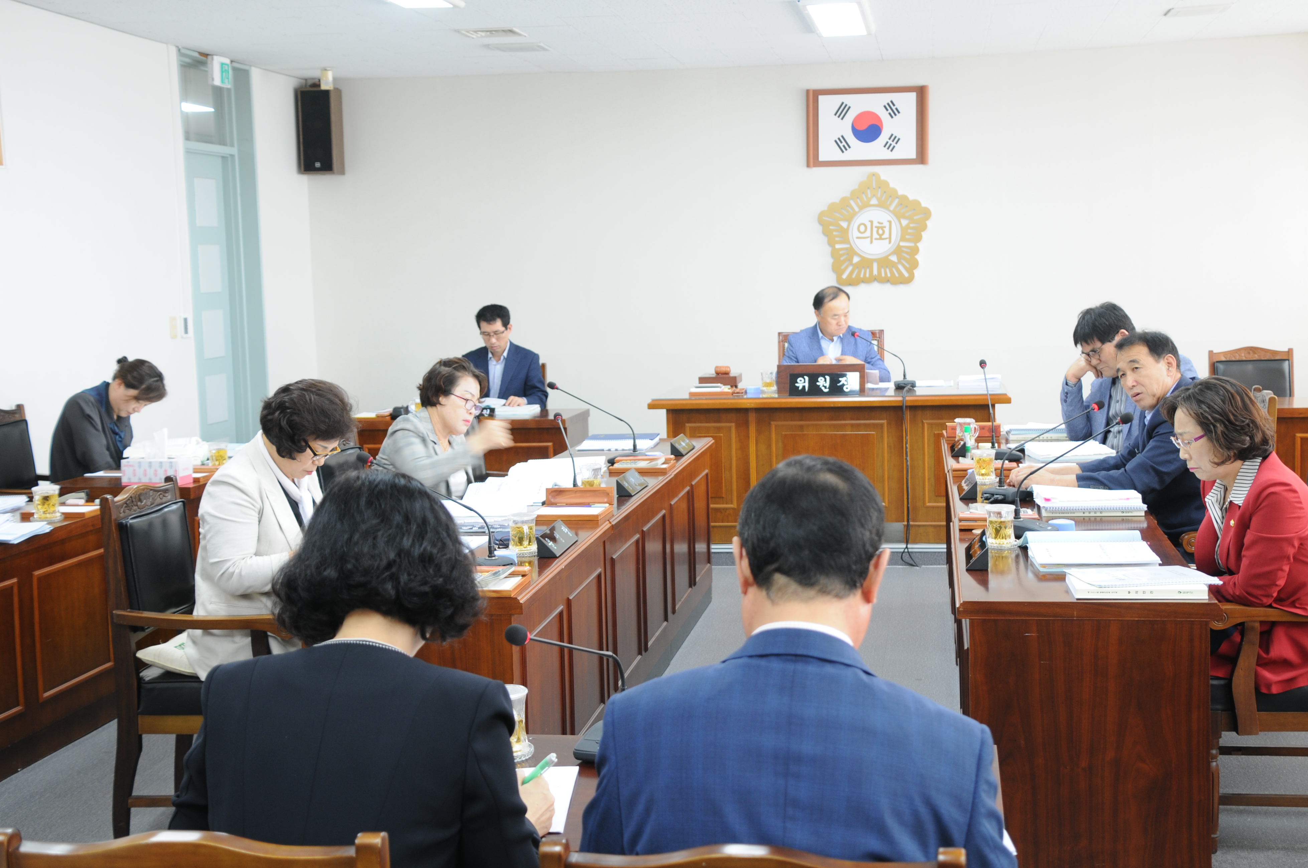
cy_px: 417
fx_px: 1669
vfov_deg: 29.2
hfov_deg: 42.8
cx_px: 679
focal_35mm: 46
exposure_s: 1/10
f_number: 4
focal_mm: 28
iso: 200
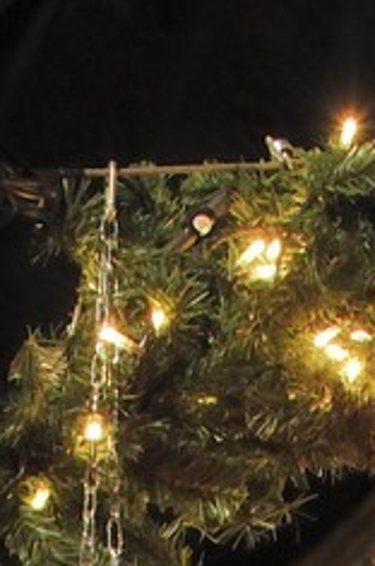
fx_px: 11978
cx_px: 252
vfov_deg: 2.7
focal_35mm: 764
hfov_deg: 1.8
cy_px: 1847
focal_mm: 75
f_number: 9
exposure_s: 3
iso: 100
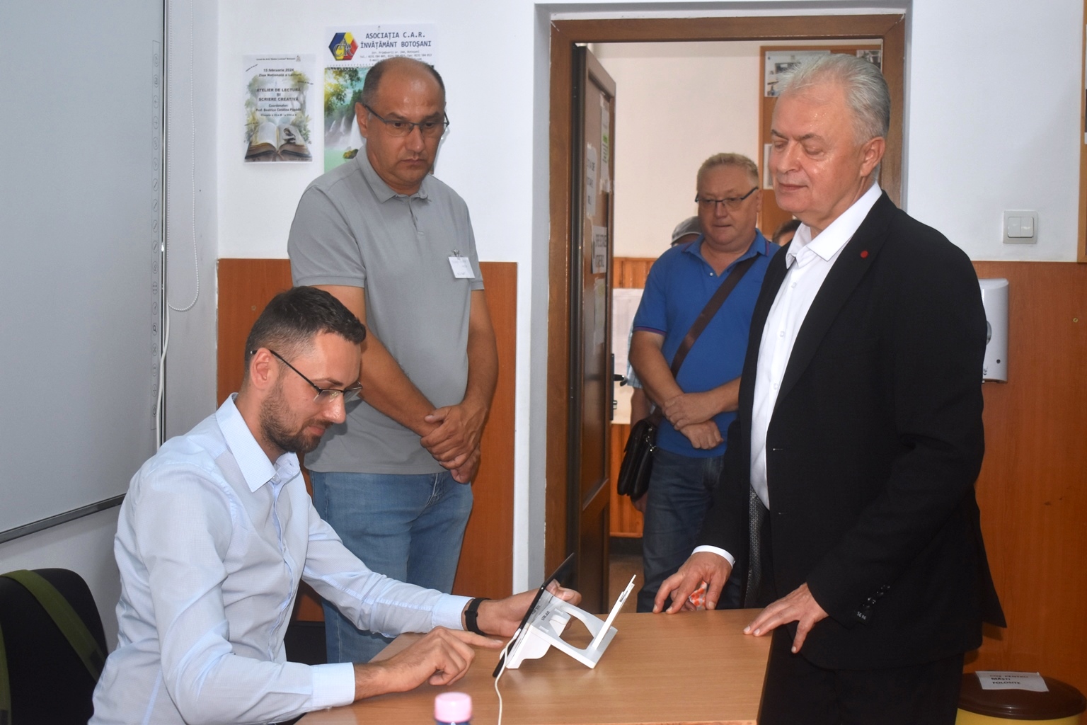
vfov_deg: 28.1
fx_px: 1449
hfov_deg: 41.1
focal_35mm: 48
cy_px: 362
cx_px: 544
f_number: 4.5
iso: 800
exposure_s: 1/125
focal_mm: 32
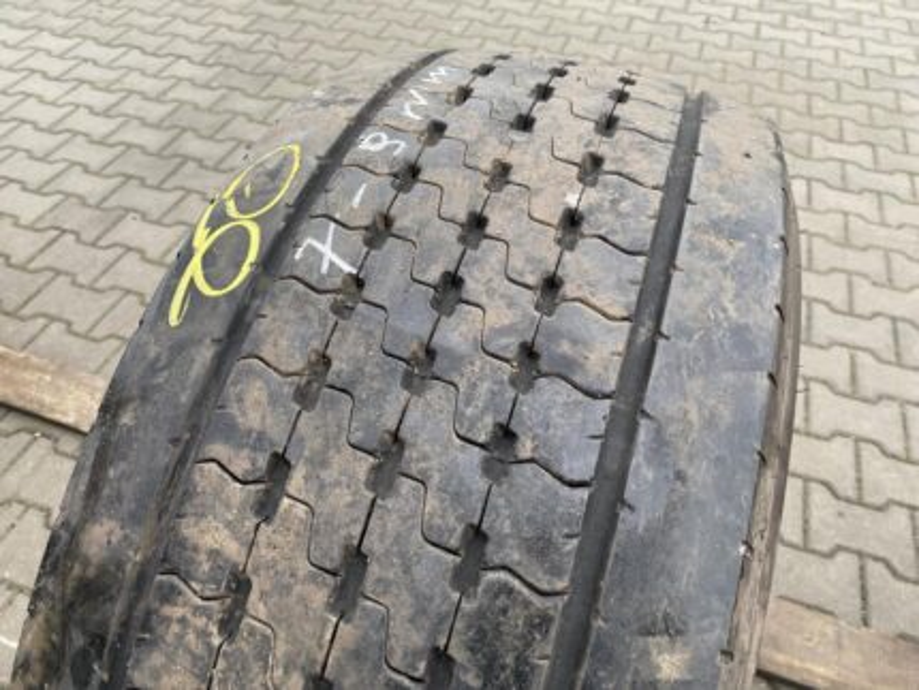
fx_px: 691
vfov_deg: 53.1
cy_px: 345
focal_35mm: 26
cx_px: 460
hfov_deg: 67.3
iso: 125
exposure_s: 1/107
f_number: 1.8
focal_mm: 4.25
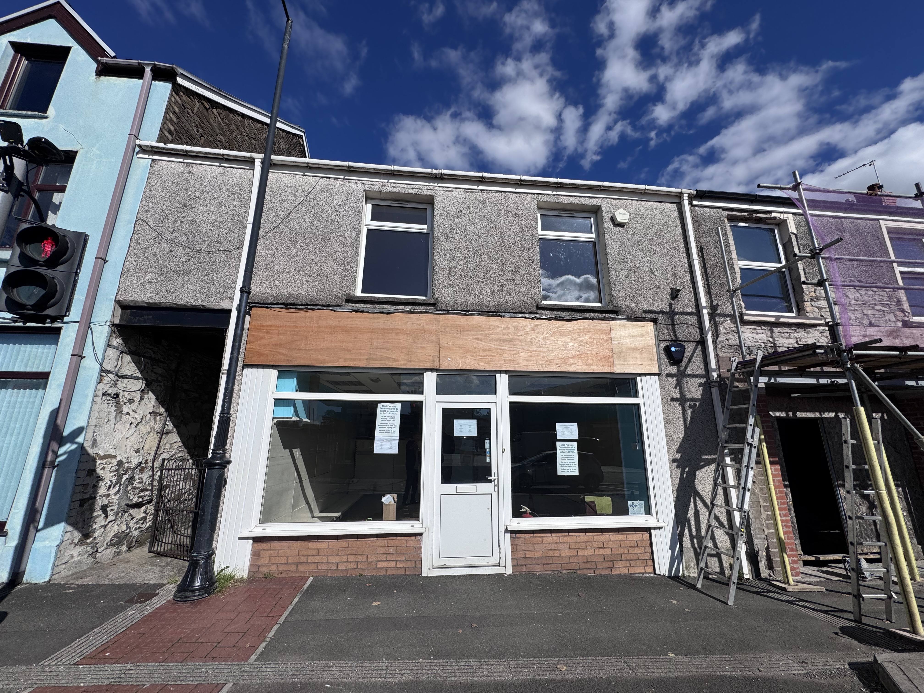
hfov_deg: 102.1
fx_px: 374
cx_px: 462
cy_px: 346
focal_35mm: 14
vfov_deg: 85.7
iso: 32
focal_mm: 2.22
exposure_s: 1/3906
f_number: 2.2
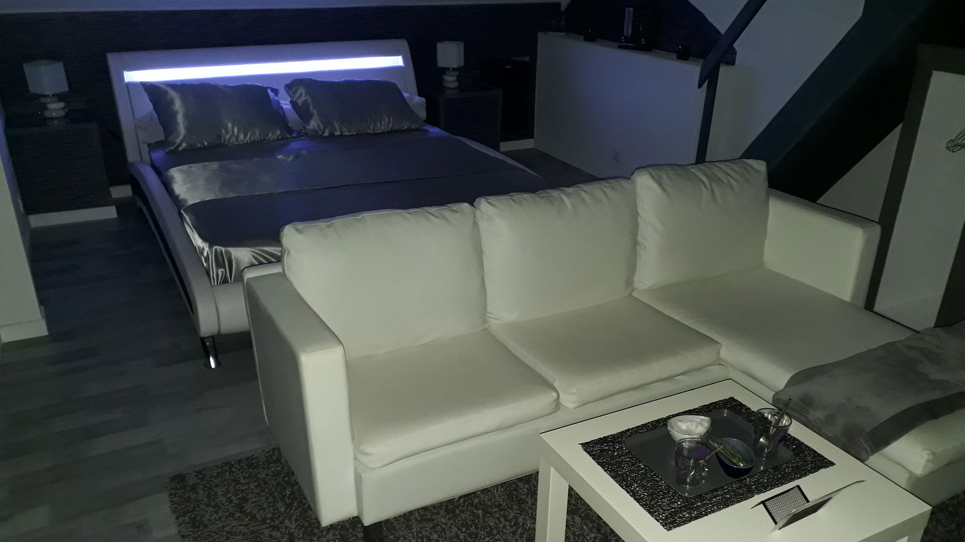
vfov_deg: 38.8
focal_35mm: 30
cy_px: 319
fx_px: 768
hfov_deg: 64.3
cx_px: 487
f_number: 1.9
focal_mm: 3.6
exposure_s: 1/20
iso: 200
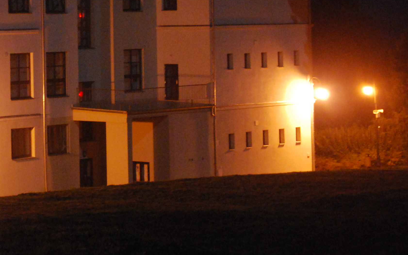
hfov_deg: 13.9
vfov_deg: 8.8
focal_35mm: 148
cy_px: 1
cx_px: 4
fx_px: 1646
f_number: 5
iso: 1600
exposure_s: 1.3
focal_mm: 42
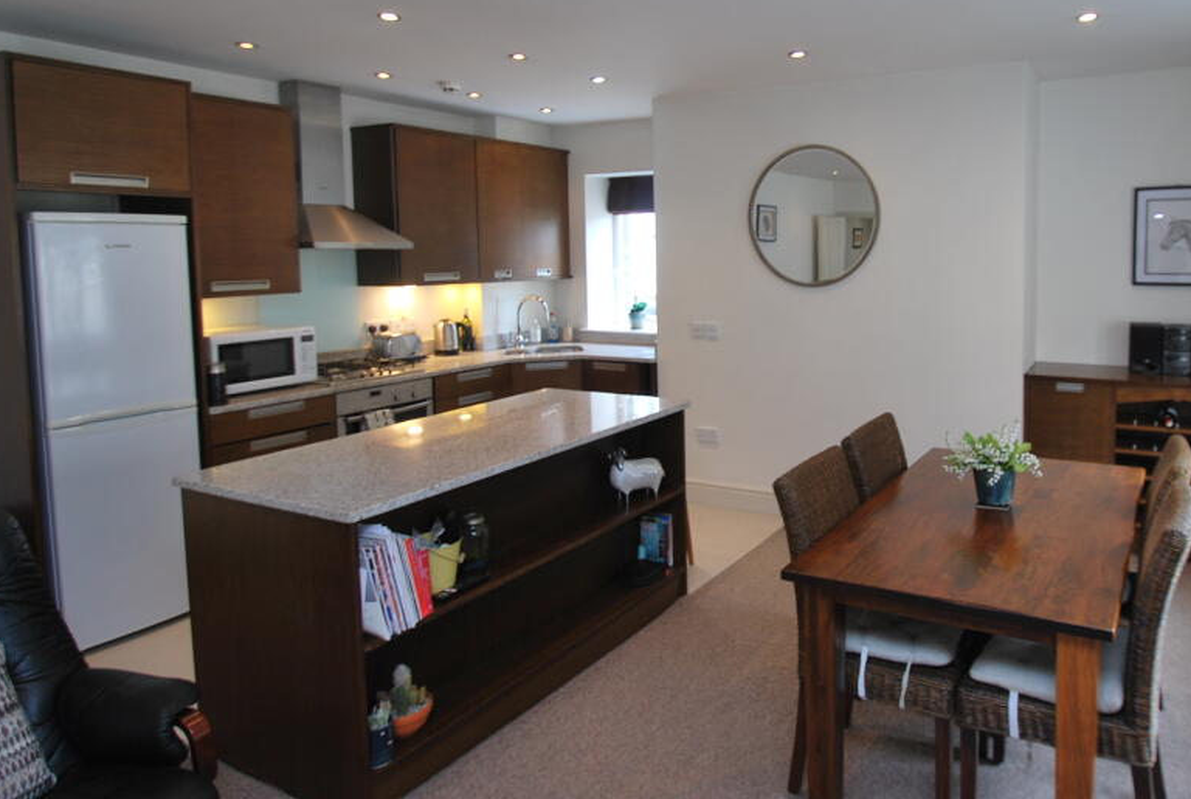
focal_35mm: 24
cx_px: 774
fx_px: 795
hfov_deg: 71.9
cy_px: 289
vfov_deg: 52.6
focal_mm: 12
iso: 100
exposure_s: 1/25
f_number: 3.8
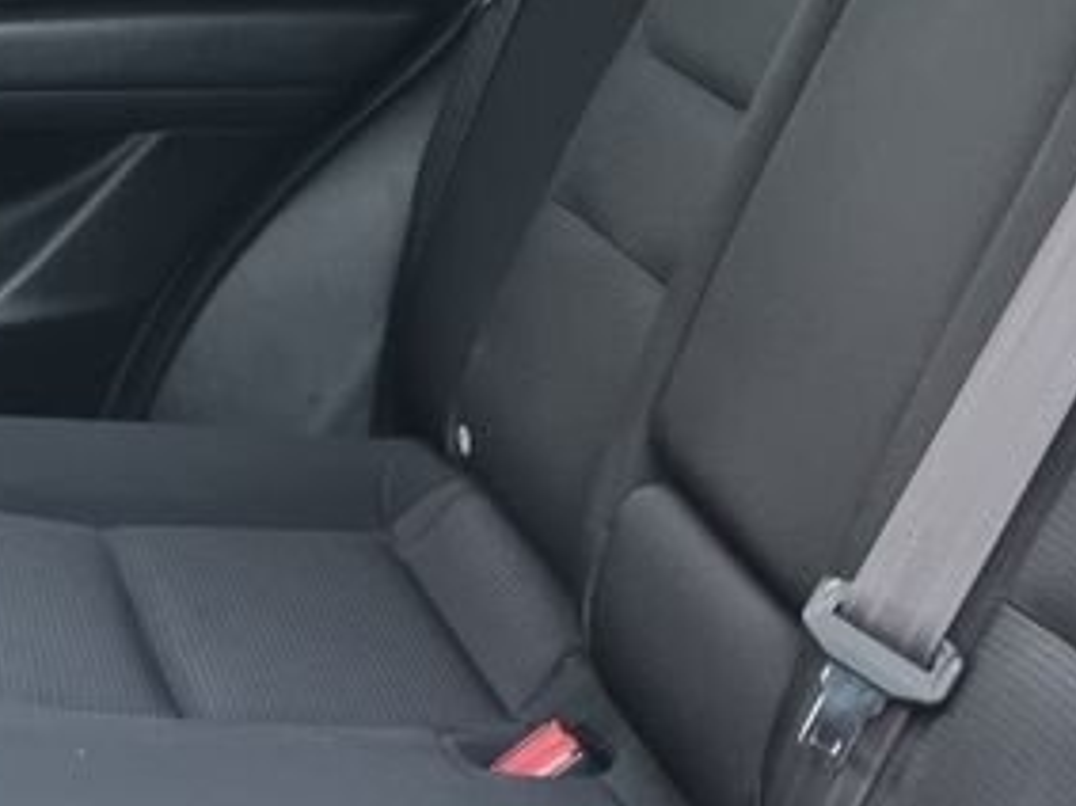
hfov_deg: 20.8
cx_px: 673
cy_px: 627
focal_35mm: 94
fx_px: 2921
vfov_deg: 15.6
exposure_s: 1/25
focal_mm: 5.4
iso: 640
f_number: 1.8
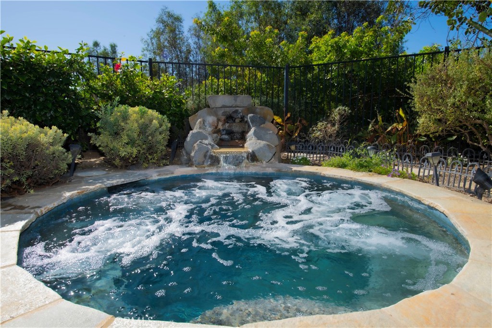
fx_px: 301
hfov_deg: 78.6
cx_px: 246
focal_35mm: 22
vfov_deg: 57.2
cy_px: 164
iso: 320
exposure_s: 1/200
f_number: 16
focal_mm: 22
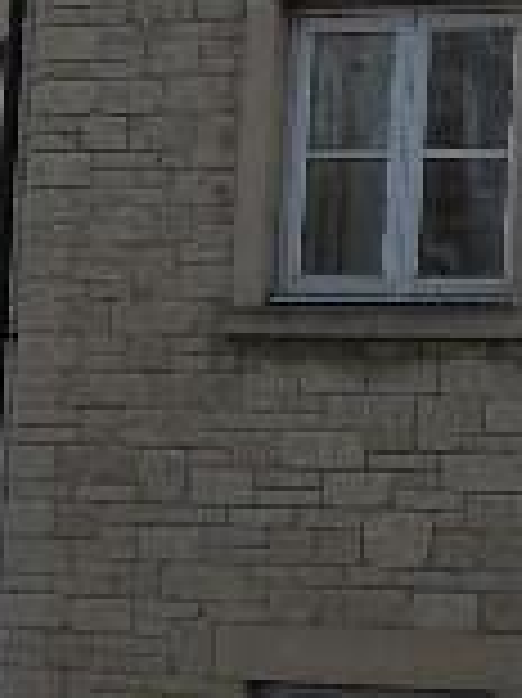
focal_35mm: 245
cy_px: -54
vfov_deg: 8.0
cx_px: 1134
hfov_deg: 5.9
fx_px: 4933
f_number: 2.8
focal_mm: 6.3
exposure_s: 1/750
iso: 80
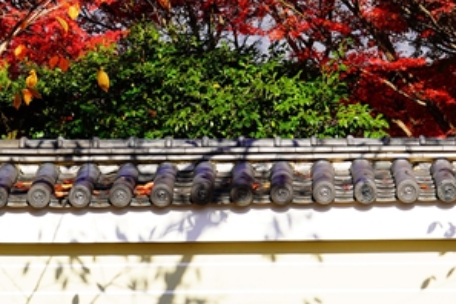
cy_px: 22
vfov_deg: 10.3
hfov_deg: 15.5
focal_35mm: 132
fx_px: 1672
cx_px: 266
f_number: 8
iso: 100
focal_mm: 49
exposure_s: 1/125
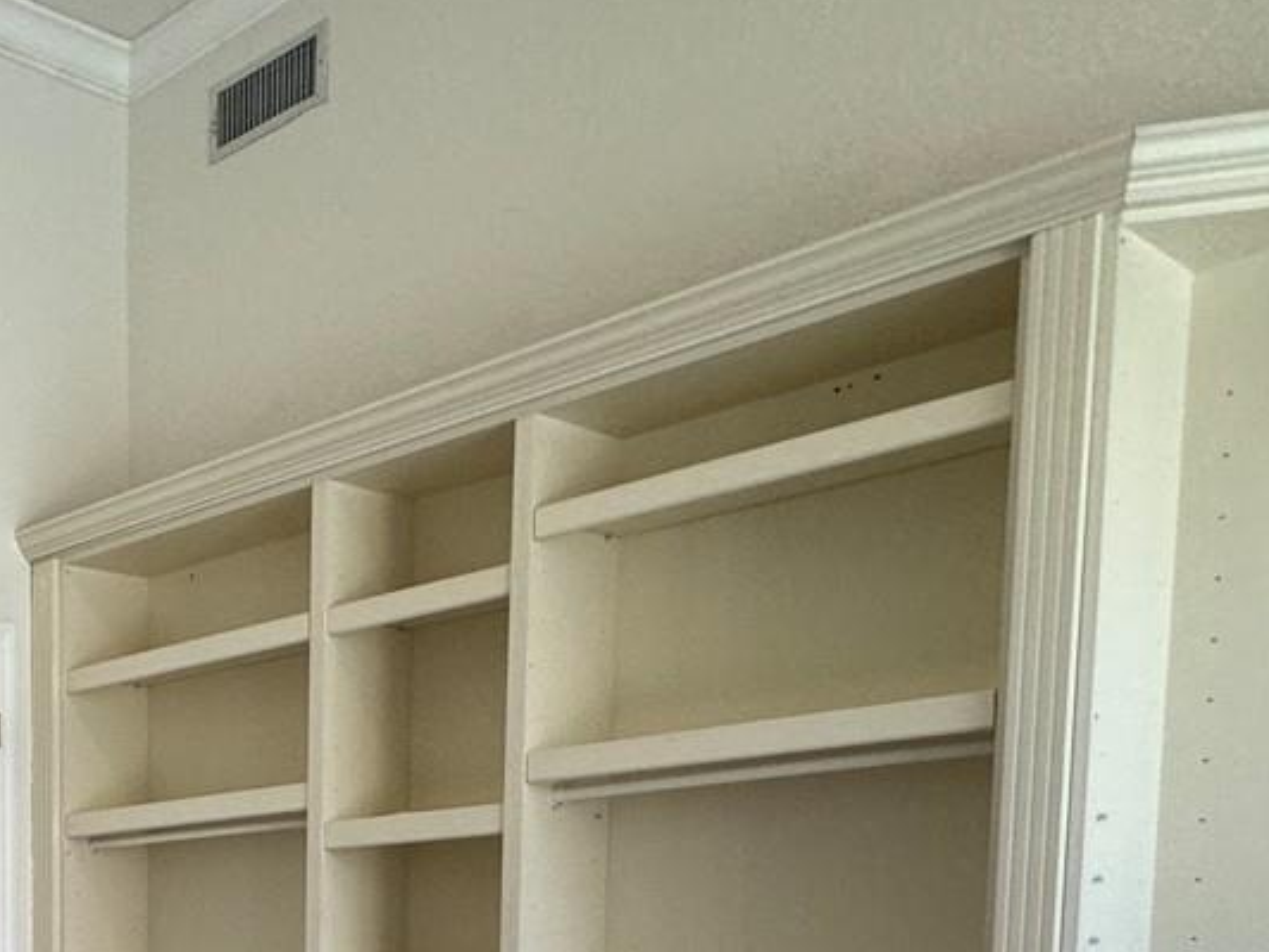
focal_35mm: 42
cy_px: 1107
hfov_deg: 33.7
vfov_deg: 30.0
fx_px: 1540
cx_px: -348
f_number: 2.2
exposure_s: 1/120
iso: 160
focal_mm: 2.22
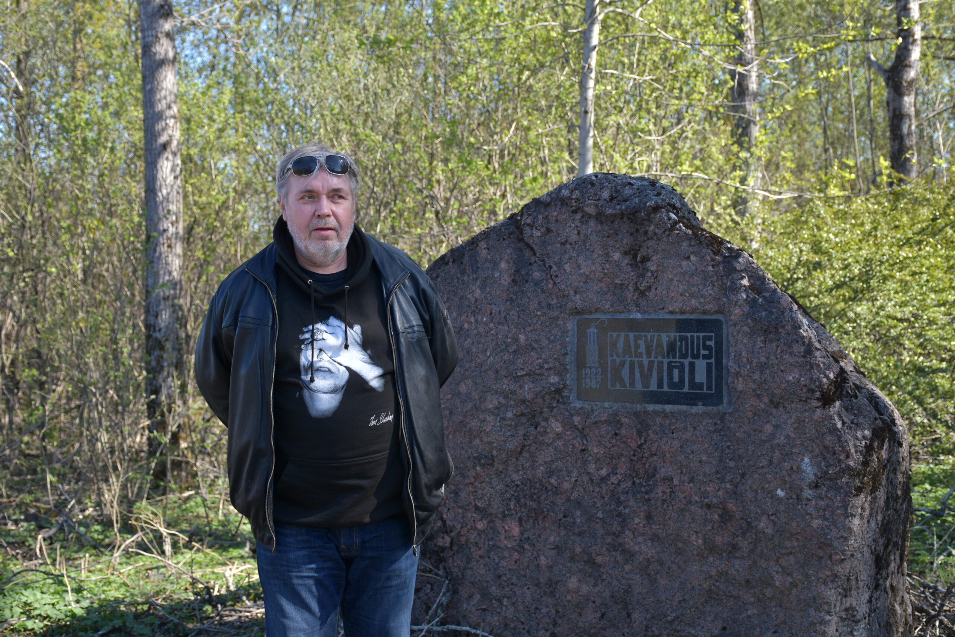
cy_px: 318
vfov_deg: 25.8
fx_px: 1393
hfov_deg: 37.8
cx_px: 478
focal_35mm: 52
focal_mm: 35
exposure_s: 1/320
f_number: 4.2
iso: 200
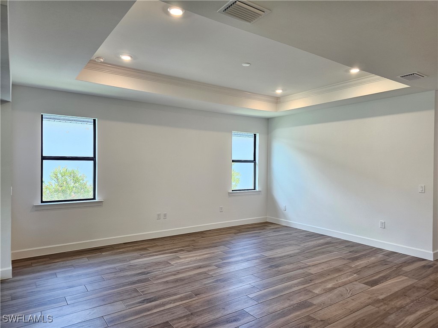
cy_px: 164
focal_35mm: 23
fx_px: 291
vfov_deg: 58.9
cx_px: 219
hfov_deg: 73.9
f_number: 1.7
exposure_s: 1/120
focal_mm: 6.3
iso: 200
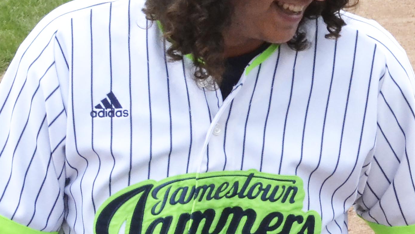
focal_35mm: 430
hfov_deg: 5.0
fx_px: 4732
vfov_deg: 2.8
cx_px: 460
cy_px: 180
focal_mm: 82
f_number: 22
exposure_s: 1/500
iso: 3200
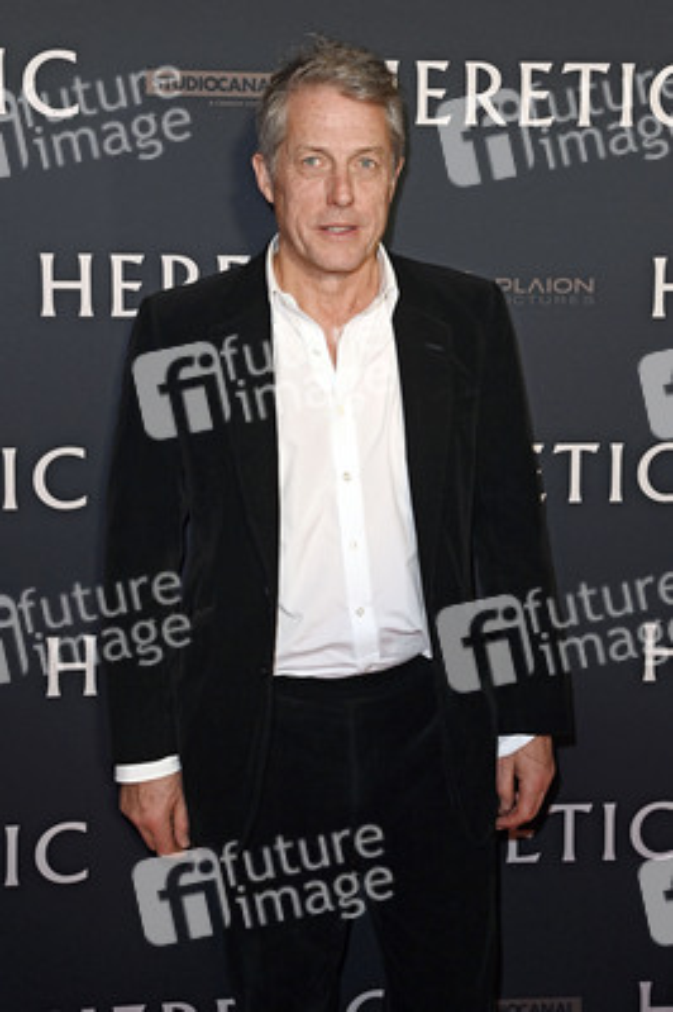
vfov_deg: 42.8
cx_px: 336
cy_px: 506
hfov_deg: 29.2
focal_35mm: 46
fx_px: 1292
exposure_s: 1/200
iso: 1600
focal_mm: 46
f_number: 5.6
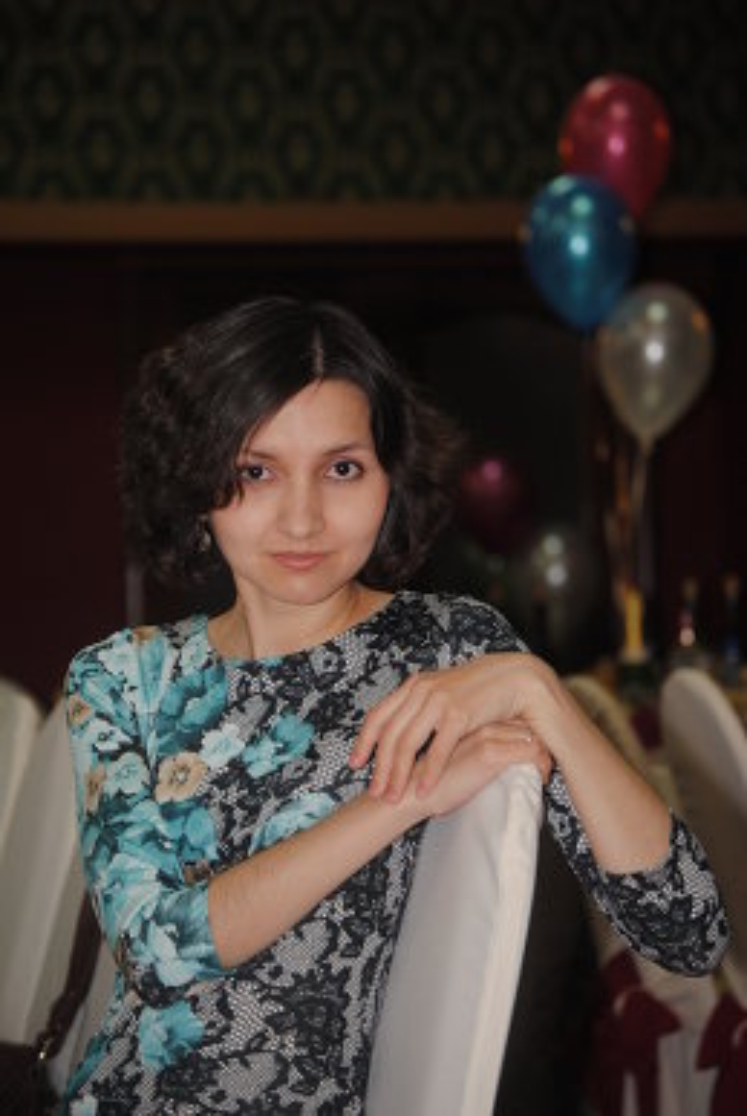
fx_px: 3958
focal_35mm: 128
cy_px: 558
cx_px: 374
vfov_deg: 16.1
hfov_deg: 10.8
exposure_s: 1/60
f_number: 4.5
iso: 200
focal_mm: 85
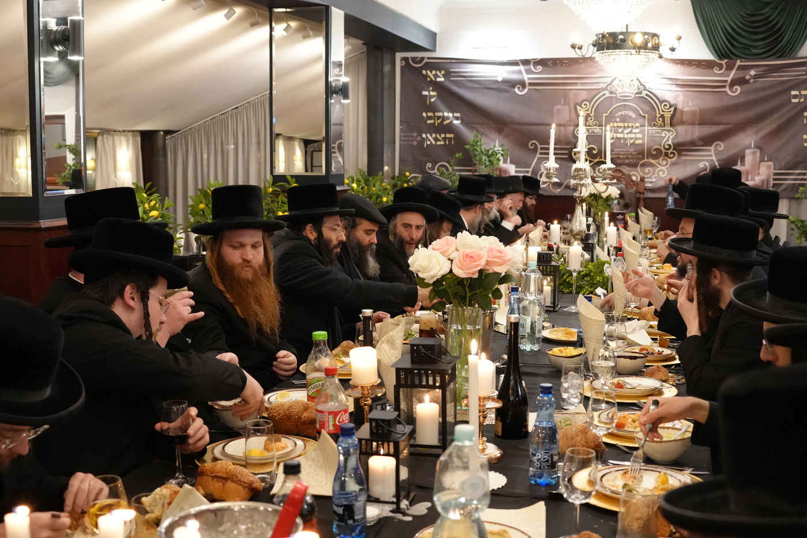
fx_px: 941
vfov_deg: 31.9
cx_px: 404
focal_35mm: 42
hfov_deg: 46.4
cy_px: 269
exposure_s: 1/160
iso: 5000
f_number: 4
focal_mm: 28
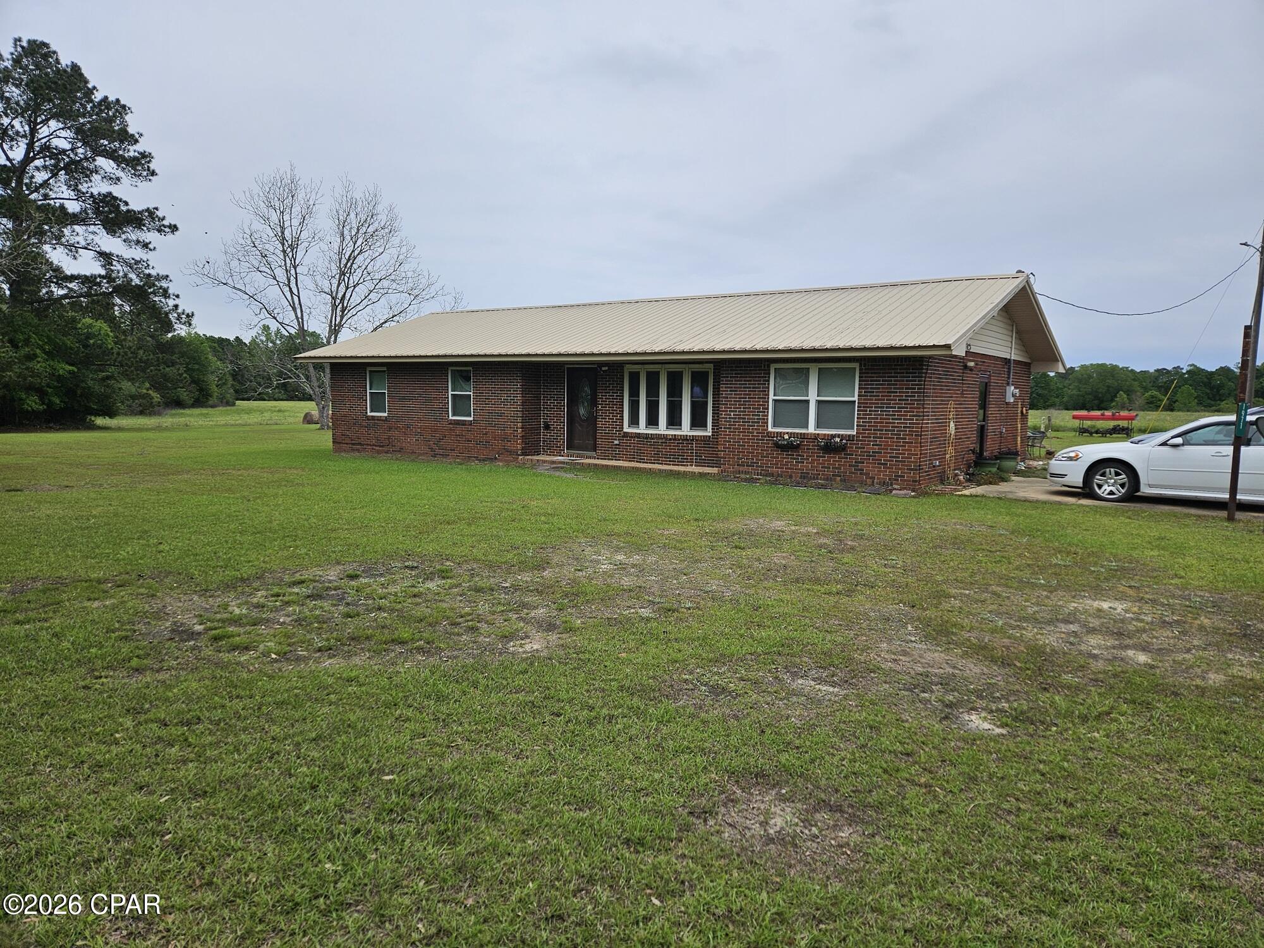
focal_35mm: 23
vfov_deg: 58.9
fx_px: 840
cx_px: 632
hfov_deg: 73.9
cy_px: 474
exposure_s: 1/1593
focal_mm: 5.4
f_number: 1.8
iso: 25
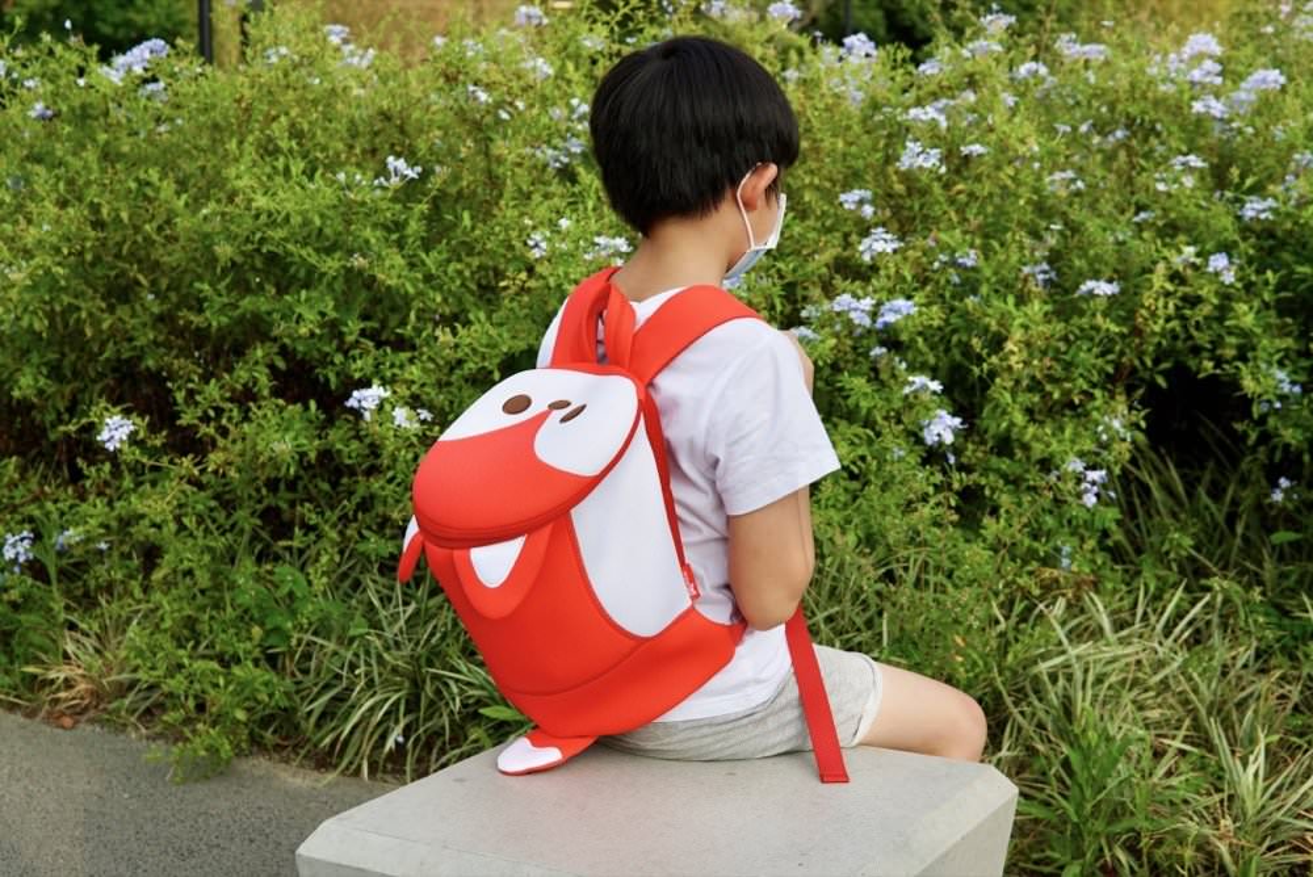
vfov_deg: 29.9
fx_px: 1642
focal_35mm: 45
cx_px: 656
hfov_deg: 43.6
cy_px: 438
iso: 100
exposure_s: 1/400
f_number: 5
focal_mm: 30
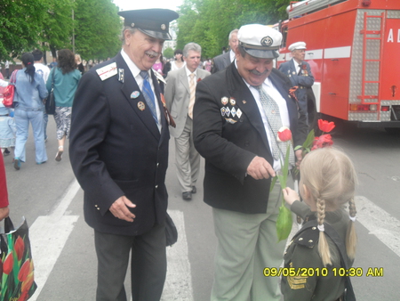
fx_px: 405
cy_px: 150
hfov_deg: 52.6
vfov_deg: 40.7
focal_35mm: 35
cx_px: 200
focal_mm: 6.2
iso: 100
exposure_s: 1/250
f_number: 2.8
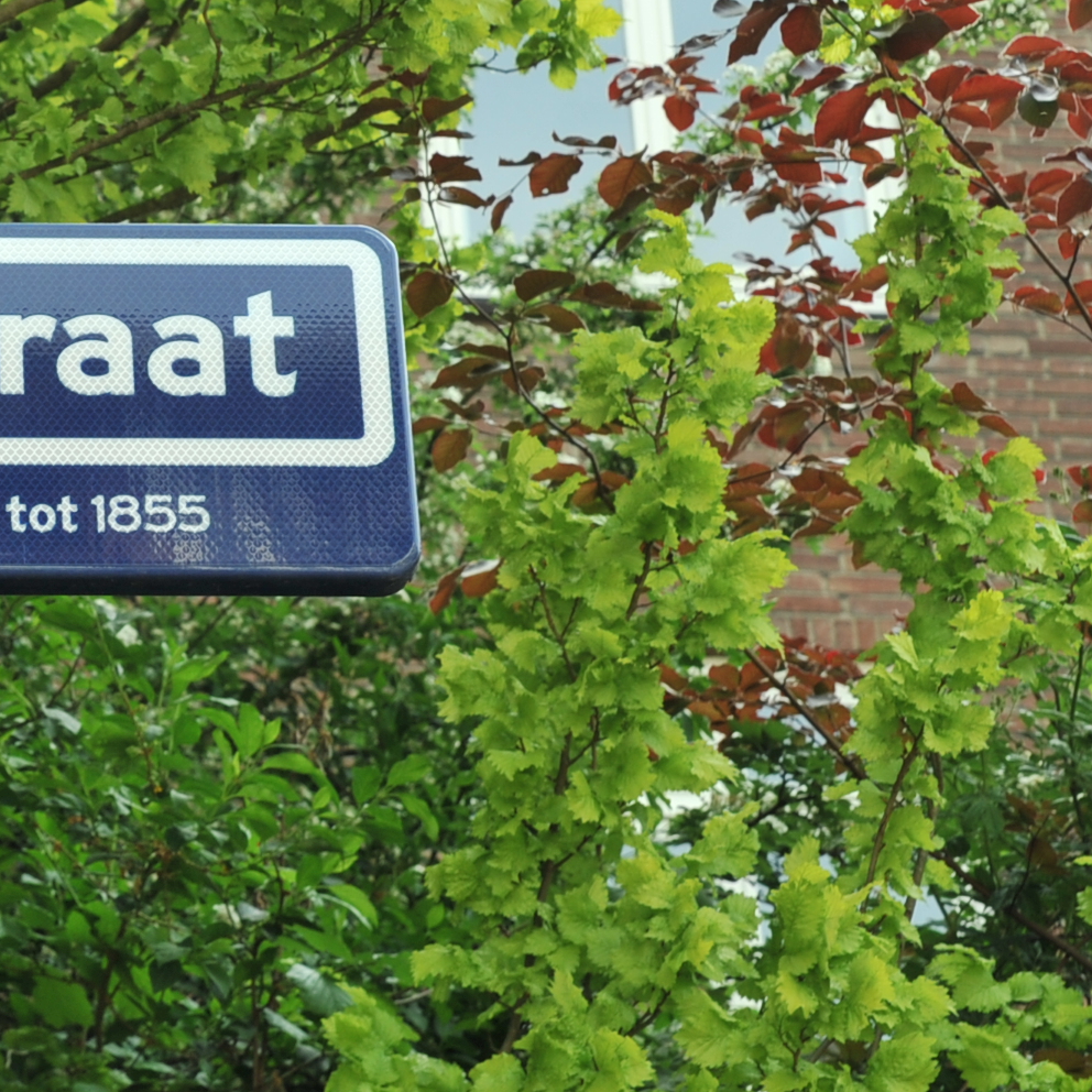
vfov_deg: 14.5
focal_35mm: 120
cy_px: 326
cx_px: -222
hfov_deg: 14.1
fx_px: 4283
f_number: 8
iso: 400
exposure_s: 1/250
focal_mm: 44
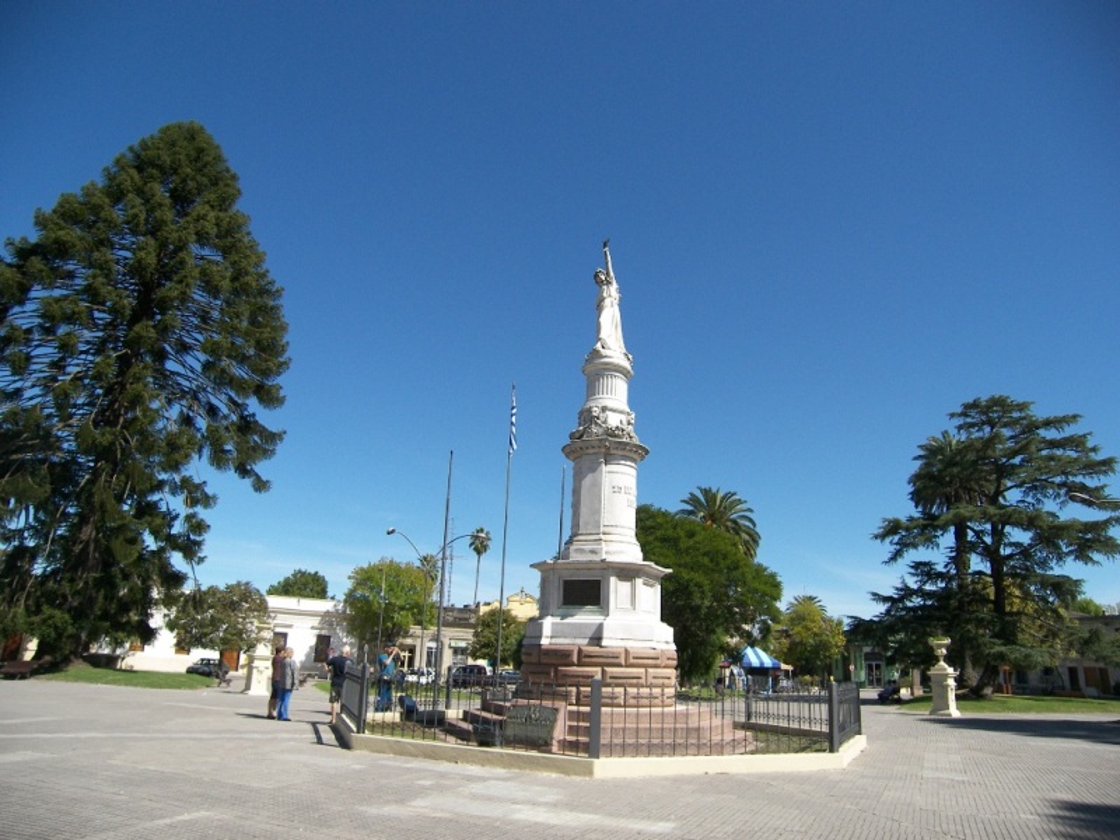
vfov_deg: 56.8
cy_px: 420
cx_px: 560
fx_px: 777
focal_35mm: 24
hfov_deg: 71.6
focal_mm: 5
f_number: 2.8
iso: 100
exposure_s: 1/1600
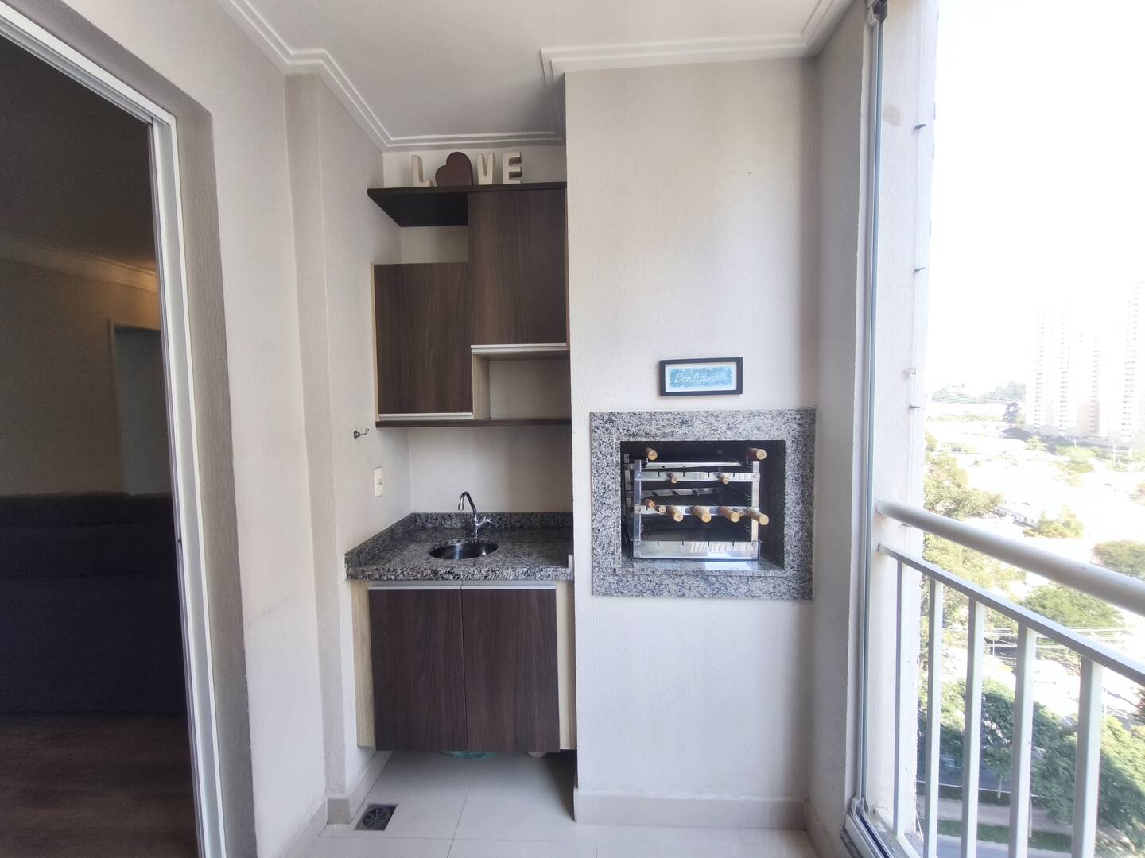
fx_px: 496
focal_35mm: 15
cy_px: 429
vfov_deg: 81.7
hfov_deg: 98.2
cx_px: 572
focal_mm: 1.91
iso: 80
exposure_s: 1/120
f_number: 2.2
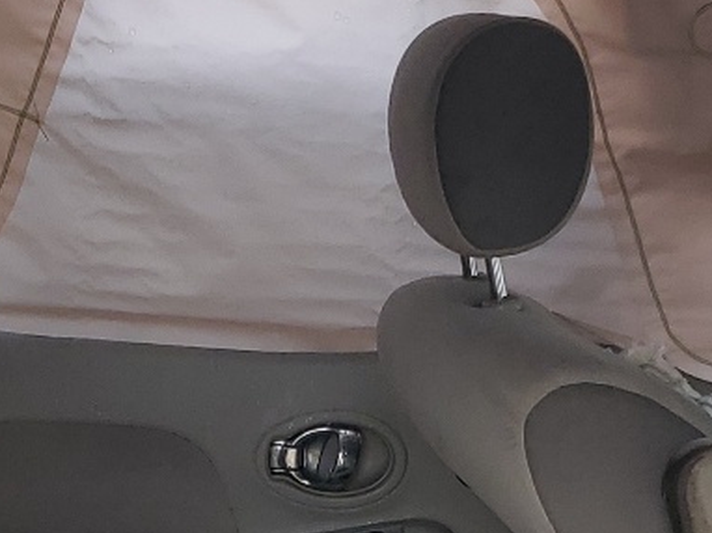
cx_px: 306
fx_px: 2241
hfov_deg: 18.0
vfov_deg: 12.9
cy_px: 768
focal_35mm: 109
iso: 50
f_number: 1.5
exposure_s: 1/625
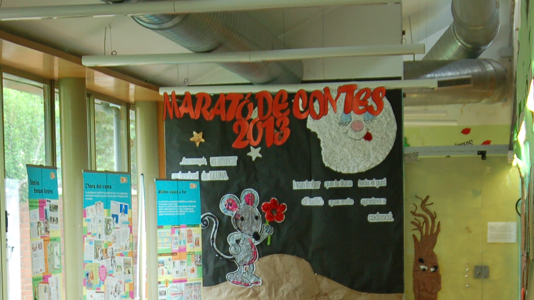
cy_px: 406
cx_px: 189
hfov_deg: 19.9
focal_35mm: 107
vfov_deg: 11.0
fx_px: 1515
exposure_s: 1/80
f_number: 4.5
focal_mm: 28
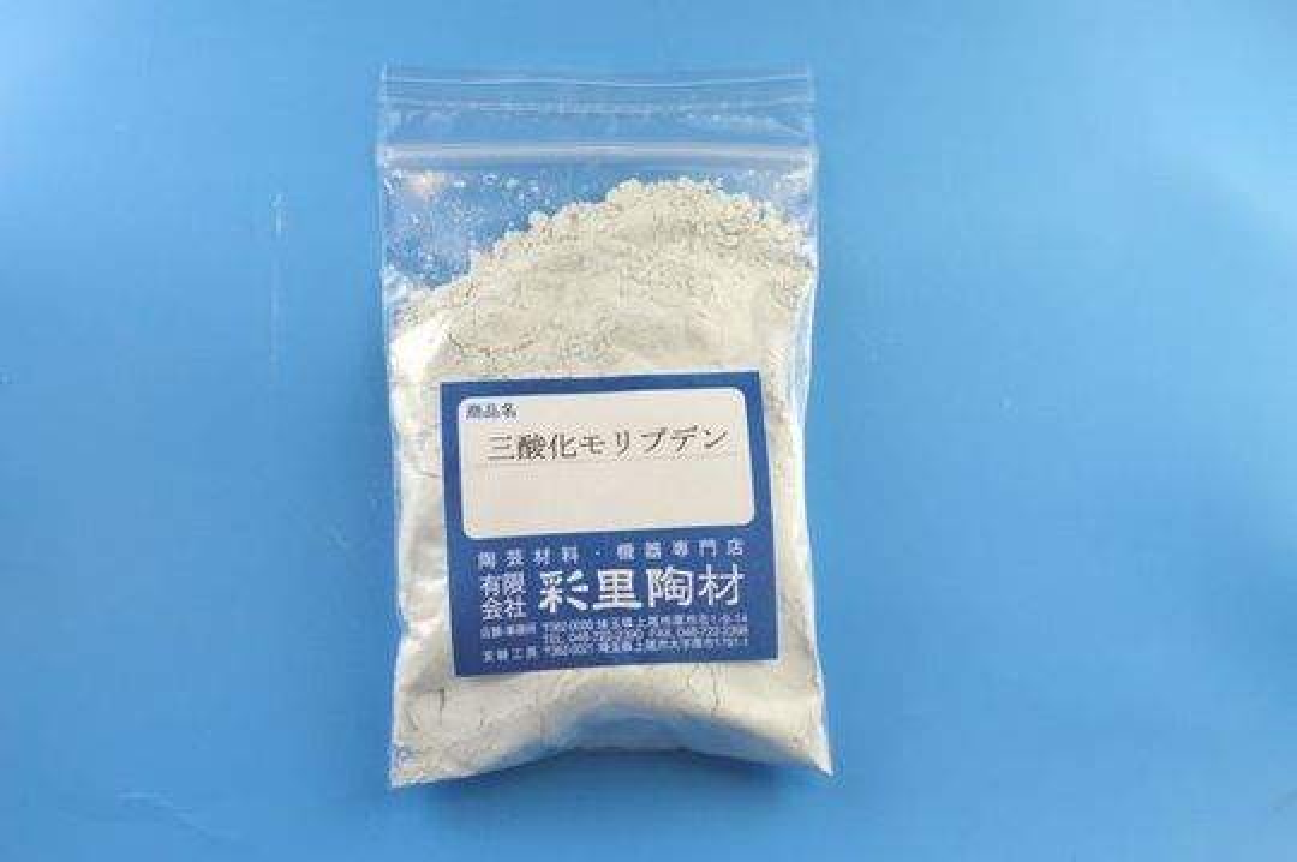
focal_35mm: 54
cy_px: 431
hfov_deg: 36.9
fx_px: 1944
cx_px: 648
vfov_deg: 25.0
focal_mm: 36
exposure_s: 1/125
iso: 250
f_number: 5.6
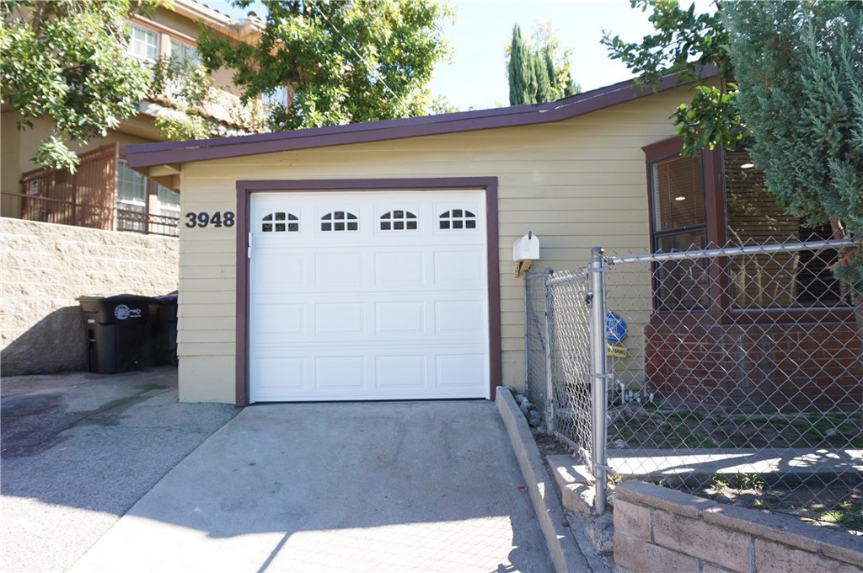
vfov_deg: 53.0
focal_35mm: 24
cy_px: 286
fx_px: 575
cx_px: 432
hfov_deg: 73.8
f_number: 5.6
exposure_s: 1/80
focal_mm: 16
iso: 100
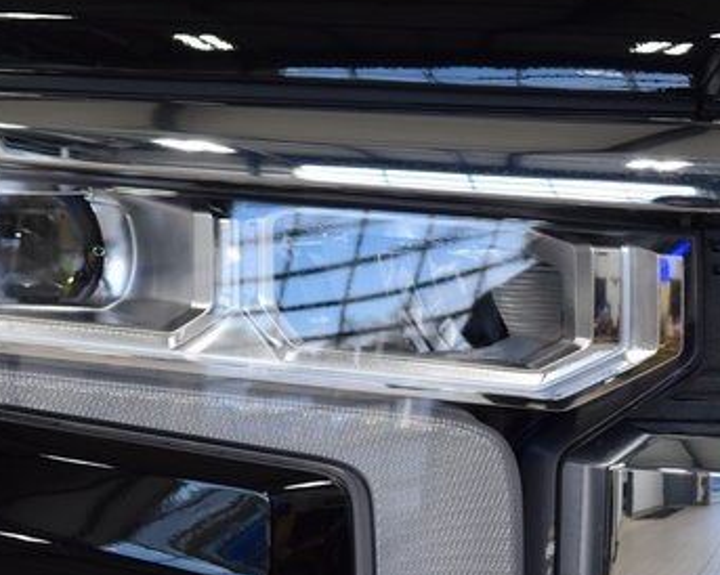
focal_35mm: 184
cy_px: 417
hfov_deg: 10.5
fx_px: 3919
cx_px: 254
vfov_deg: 8.4
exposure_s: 1/125
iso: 1600
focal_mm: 70
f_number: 5
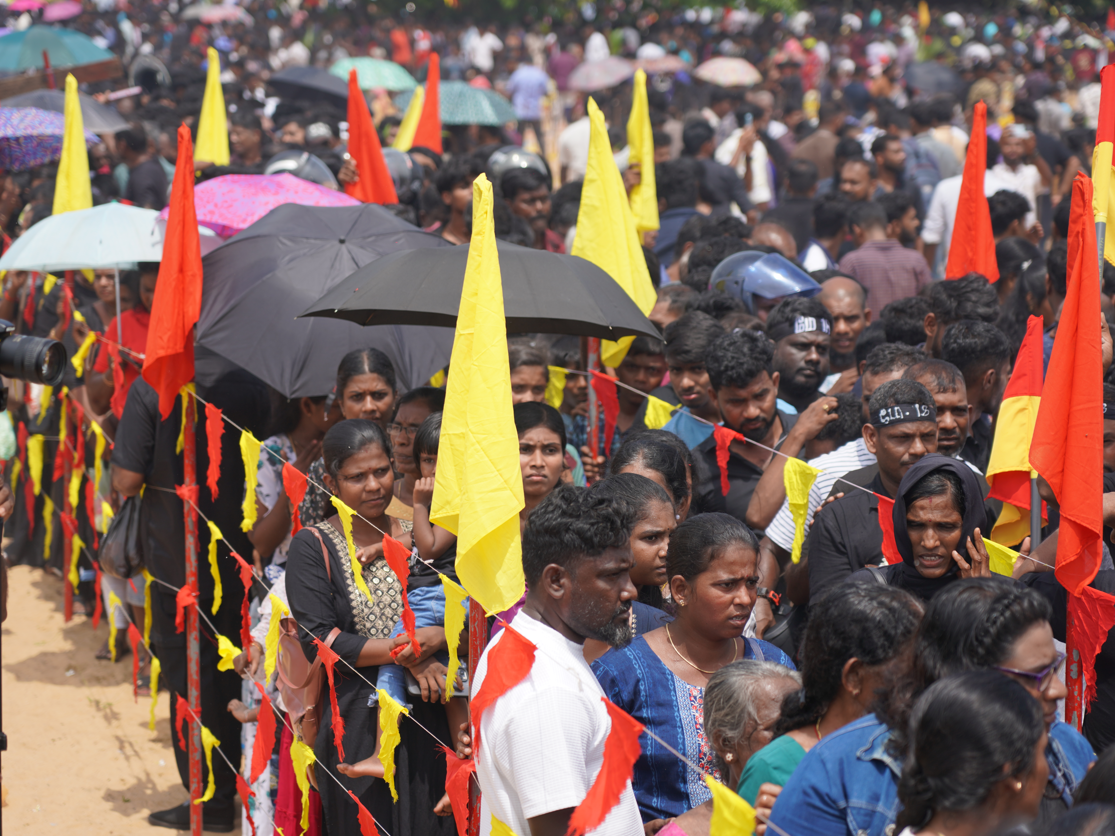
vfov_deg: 13.0
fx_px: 3672
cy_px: 419
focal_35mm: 114
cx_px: 563
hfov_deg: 17.3
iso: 100
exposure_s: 1/800
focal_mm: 105
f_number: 4.5
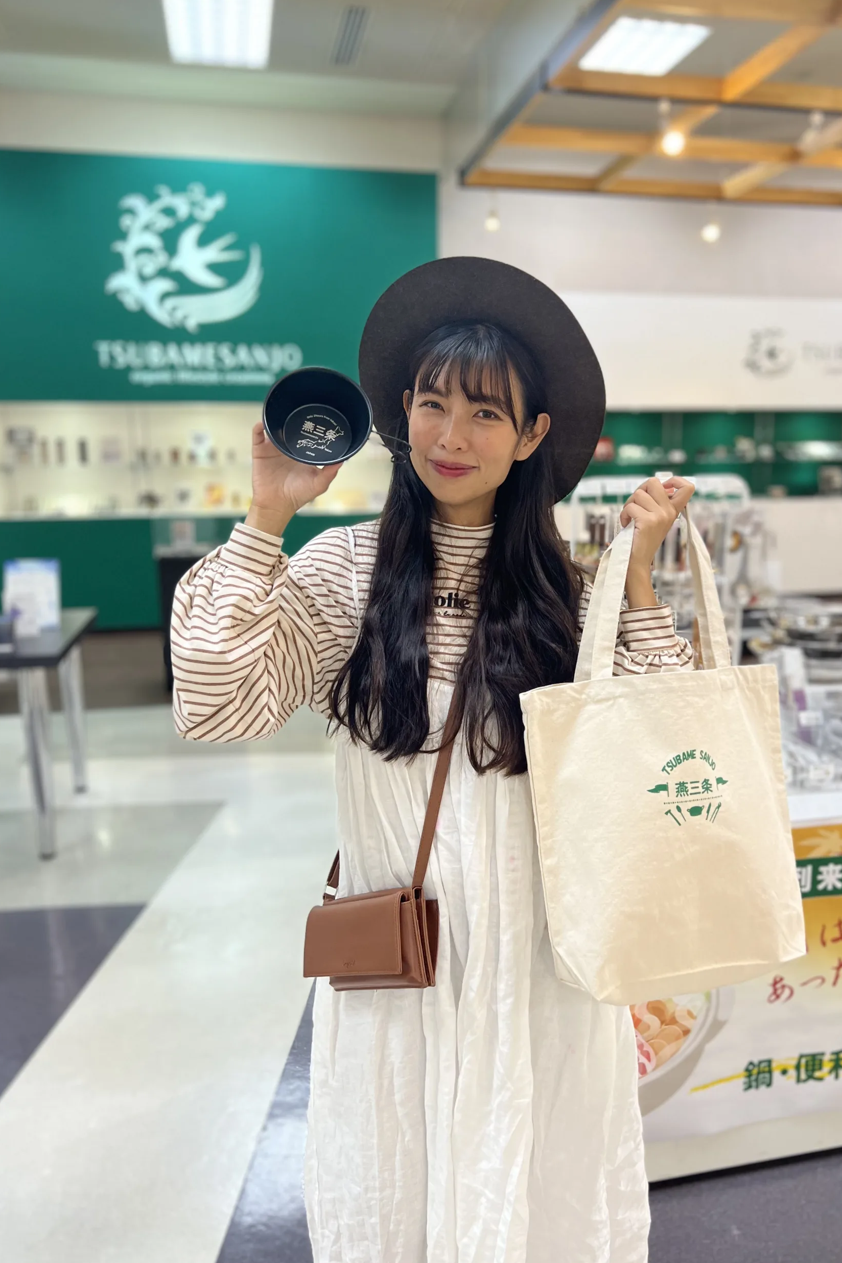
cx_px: 475
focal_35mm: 28
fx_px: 982
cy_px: 640
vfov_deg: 65.5
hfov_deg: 46.3
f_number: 1.5
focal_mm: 5.7
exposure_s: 1/100
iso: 100
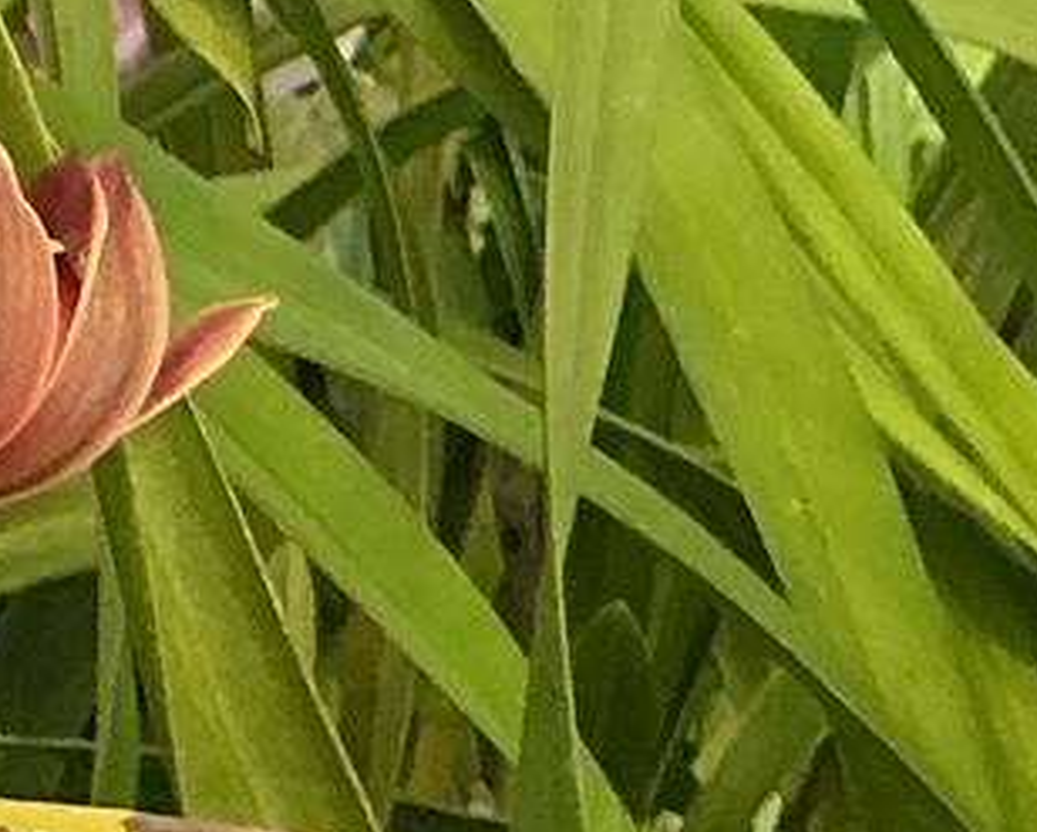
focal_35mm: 185
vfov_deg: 8.3
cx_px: -1848
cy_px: 751
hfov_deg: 8.9
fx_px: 5683
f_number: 1.8
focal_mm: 3
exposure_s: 1/50
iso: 125
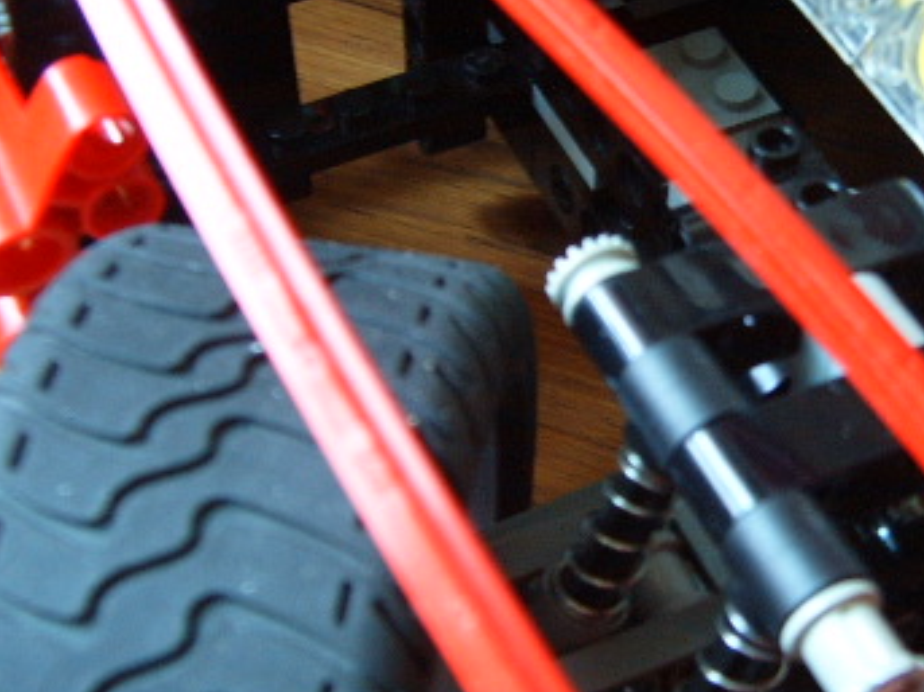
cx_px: 641
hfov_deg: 27.9
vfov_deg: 21.3
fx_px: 1841
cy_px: 401
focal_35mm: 69
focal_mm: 6.2
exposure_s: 1/4
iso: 141
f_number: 2.9
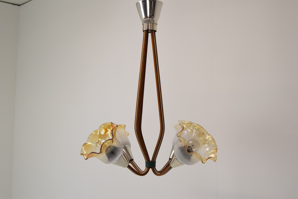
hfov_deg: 46.4
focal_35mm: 42
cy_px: 100
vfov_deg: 31.9
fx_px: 348
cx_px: 149
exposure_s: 1/320
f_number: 9
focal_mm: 28
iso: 1600
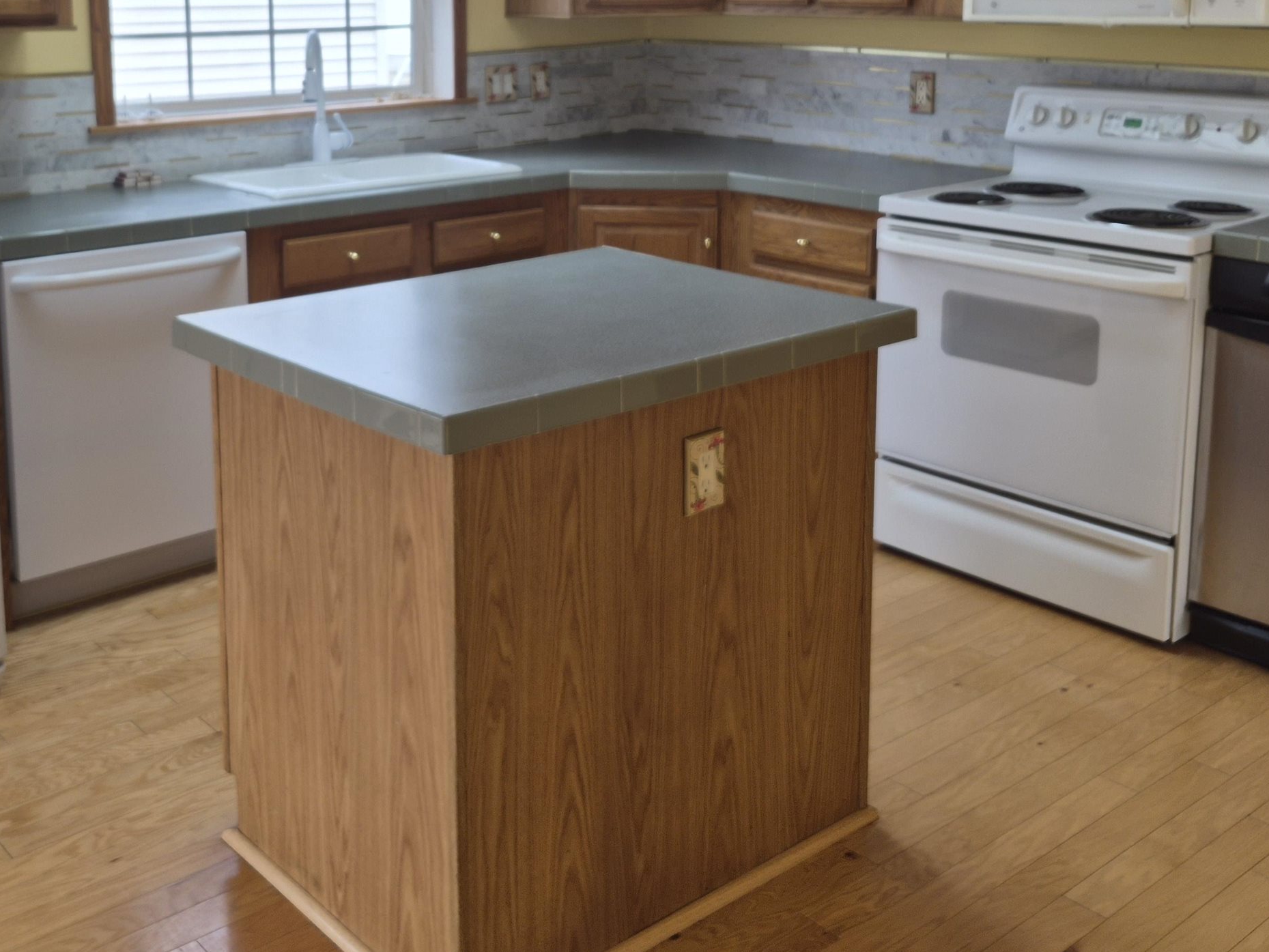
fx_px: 1393
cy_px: 184
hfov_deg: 48.5
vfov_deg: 36.4
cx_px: 468
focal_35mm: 38
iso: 25
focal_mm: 5.4
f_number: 1.8
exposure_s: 1/122
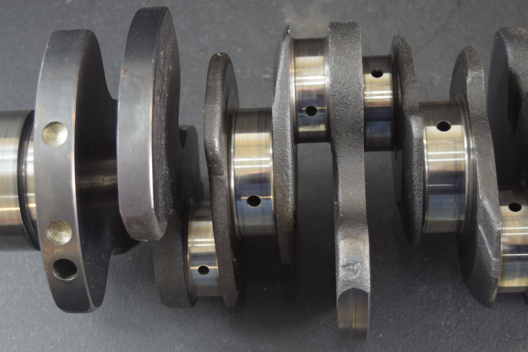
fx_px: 924
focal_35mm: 63
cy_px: 208
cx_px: 246
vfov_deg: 21.6
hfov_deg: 31.9
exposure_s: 1/60
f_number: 4.5
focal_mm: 34
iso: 450
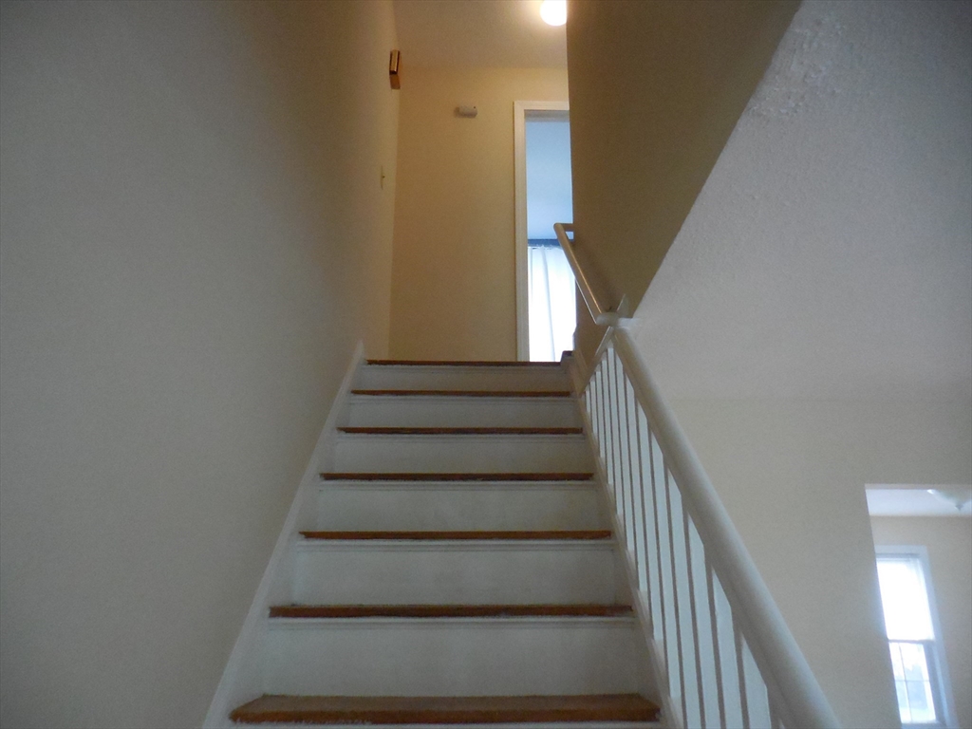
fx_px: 702
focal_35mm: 25
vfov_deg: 54.9
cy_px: 364
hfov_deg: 69.4
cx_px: 486
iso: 800
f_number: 3.3
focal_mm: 4.5
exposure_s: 1/80
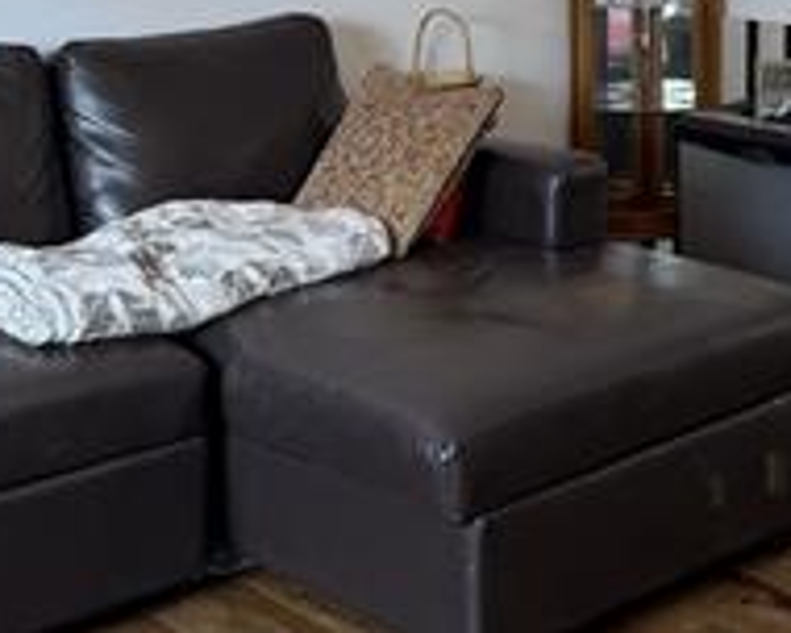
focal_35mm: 79
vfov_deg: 18.2
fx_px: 1849
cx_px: 741
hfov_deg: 23.4
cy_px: -164
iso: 80
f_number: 1.78
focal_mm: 6.76
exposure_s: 1/120
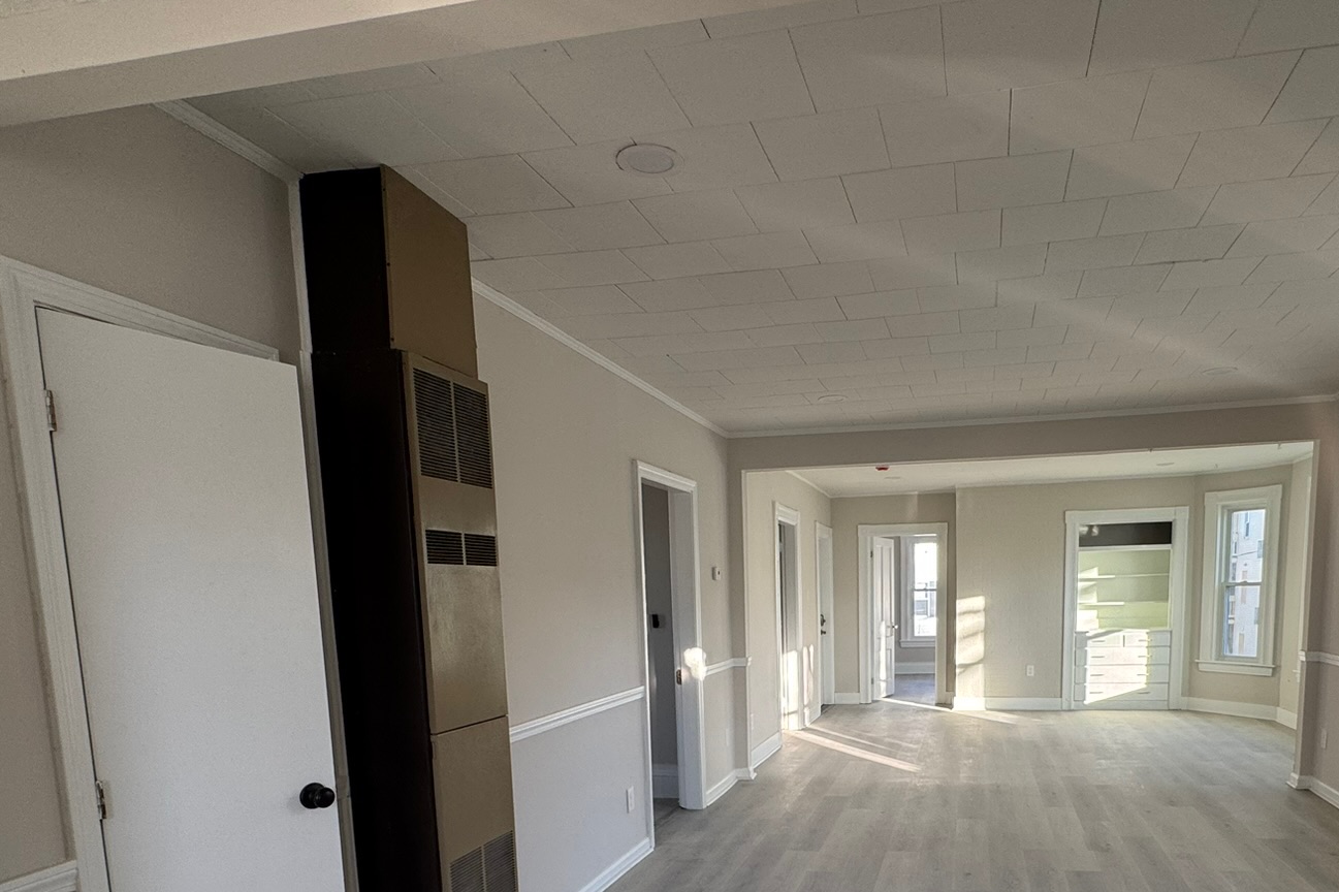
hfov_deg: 75.0
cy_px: 702
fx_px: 855
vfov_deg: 51.9
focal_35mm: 23
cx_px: 826
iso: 80
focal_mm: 2.22
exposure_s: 1/99
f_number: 2.2
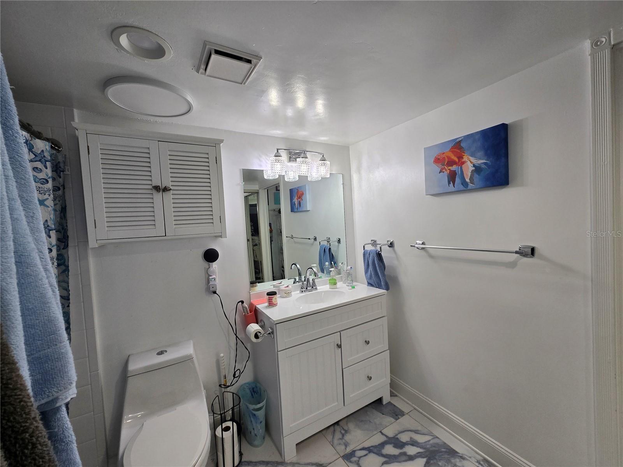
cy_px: 234
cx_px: 312
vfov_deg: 89.9
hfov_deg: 106.2
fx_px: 234
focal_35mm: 13
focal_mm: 2.2
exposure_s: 1/60
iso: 64
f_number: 2.2
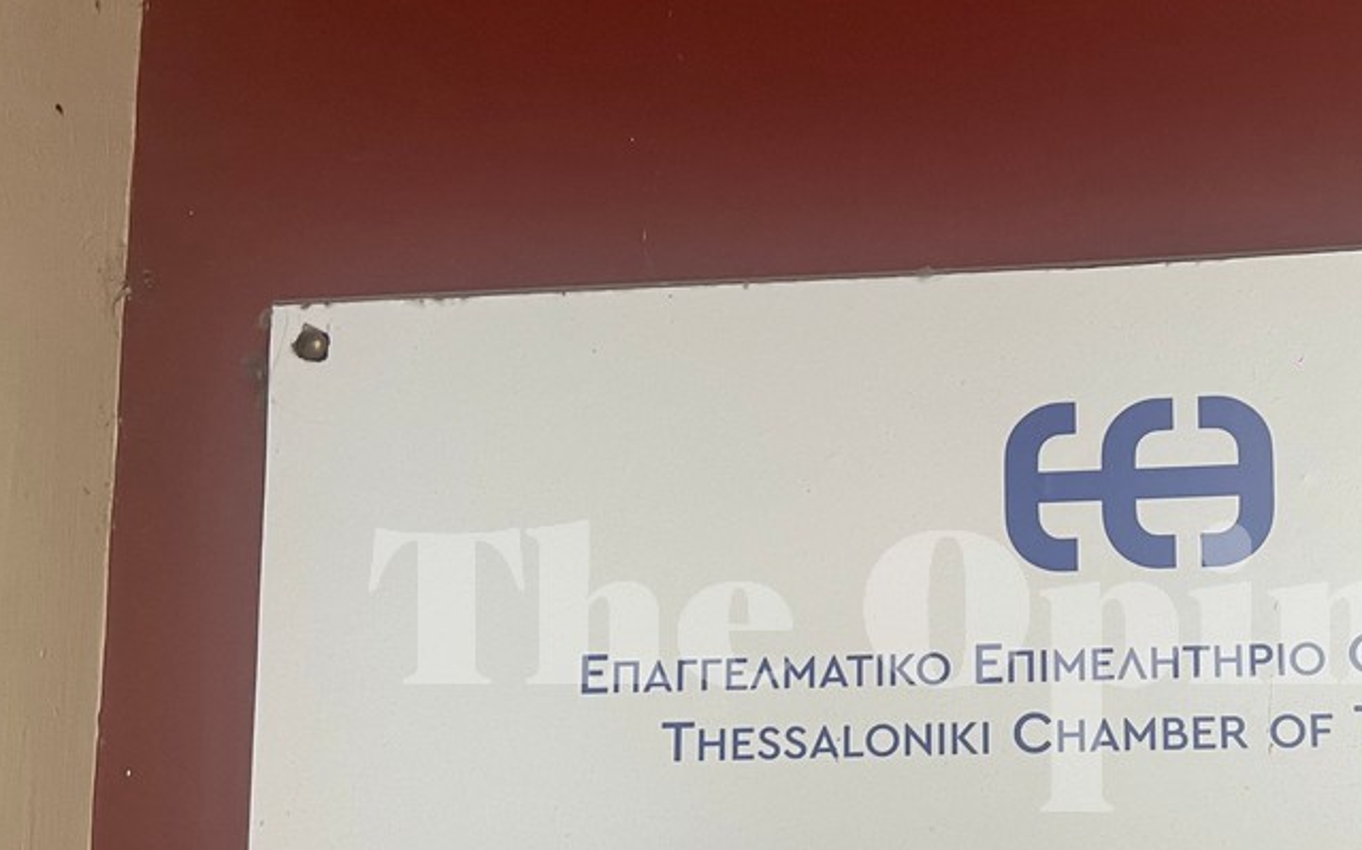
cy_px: 665
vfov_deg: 27.5
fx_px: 1707
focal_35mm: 46
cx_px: 1077
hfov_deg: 41.7
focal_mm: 5.7
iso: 125
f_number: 1.5
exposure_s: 1/91
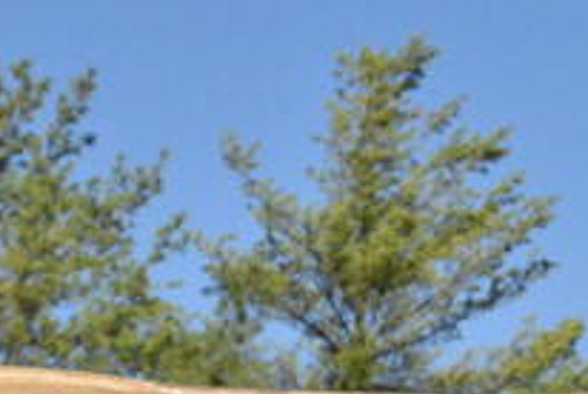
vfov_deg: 7.6
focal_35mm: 178
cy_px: 560
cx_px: 574
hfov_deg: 11.4
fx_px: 2911
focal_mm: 40
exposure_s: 1/3200
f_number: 22
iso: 6400
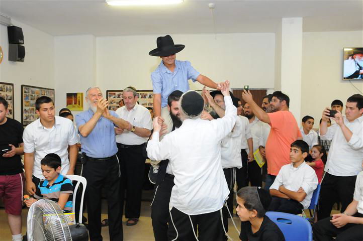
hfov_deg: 55.1
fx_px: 348
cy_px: 120
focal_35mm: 34
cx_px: 182
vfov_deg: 38.3
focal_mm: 23
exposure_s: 1/125
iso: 1600
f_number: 5.6
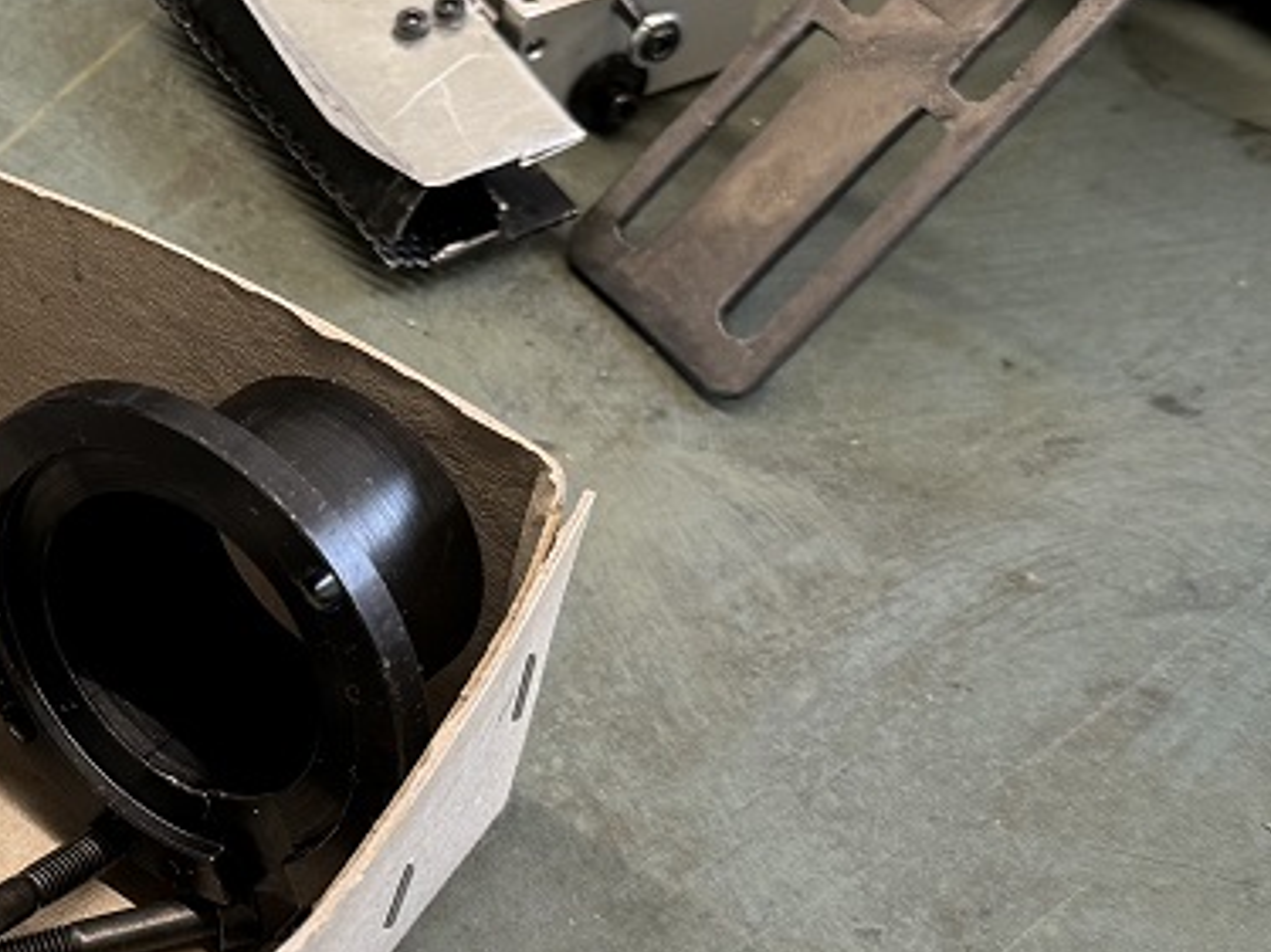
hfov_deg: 22.2
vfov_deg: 18.0
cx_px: -207
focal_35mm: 82
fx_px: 3010
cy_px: 363
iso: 100
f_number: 1.78
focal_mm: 6.86
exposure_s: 1/50
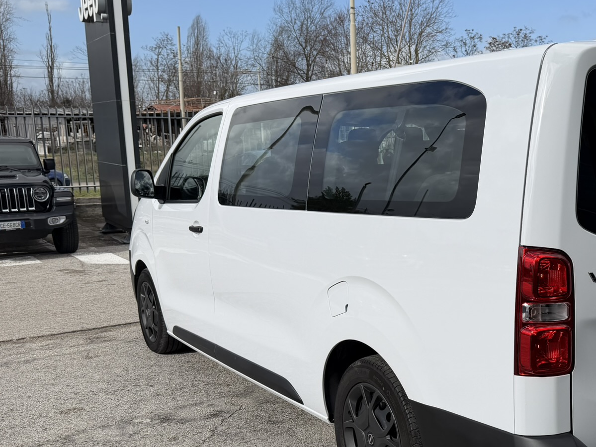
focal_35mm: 41
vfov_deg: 35.0
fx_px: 706
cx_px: 453
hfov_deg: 44.1
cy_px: 276
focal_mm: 6.76
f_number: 1.78
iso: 80
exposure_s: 1/6173
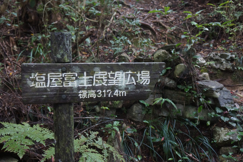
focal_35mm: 45
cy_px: 86
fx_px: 304
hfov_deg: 43.6
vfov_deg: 29.9
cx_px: 112
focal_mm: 26
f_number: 4
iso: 1000
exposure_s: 1/60
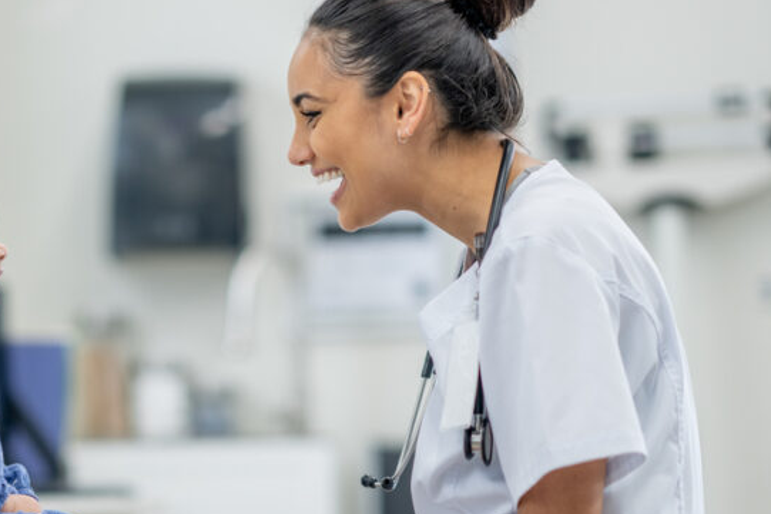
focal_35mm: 161
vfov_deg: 8.5
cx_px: 175
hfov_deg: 12.7
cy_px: 347
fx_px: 3449
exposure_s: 1/125
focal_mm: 85
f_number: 1.6
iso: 100
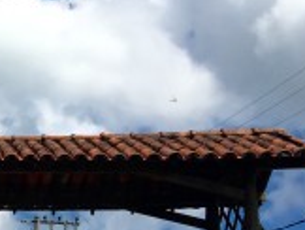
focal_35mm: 109
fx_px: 962
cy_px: 153
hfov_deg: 15.9
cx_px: -209
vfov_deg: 13.6
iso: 25
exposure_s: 1/2653
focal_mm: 4.15
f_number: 2.2
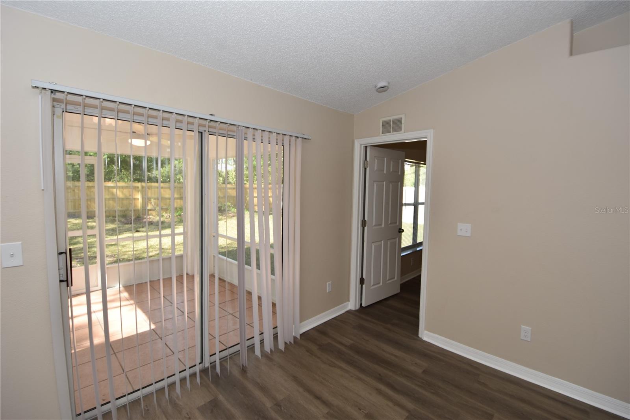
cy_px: 210
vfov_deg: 77.3
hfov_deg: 100.4
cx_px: 315
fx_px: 262
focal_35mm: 15
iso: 200
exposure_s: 1/100
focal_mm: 10
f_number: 5
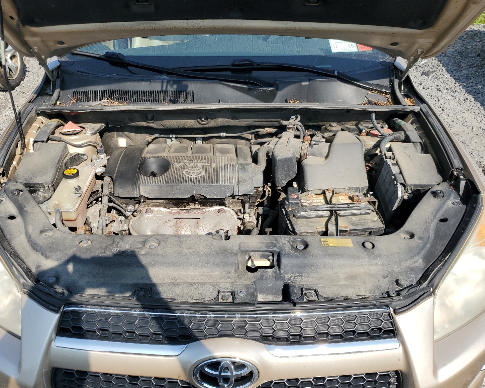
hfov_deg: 62.1
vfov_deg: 51.5
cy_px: 191
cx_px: 220
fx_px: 402
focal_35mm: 28
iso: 50
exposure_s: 1/2000
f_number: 1.5
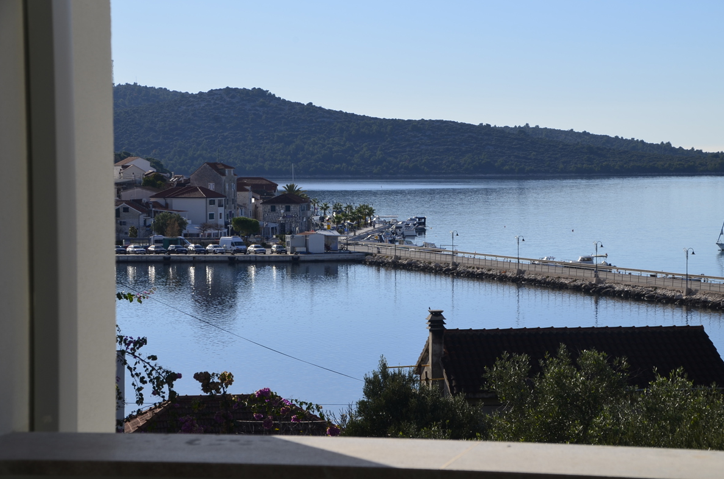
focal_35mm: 103
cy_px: 240
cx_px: 362
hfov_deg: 19.9
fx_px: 2066
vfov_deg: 13.2
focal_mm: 68
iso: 100
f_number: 11
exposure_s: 1/160
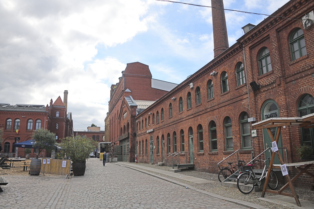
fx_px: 244
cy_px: 104
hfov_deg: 65.5
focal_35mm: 28
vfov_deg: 46.4
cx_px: 157
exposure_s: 1/500
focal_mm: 28
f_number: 7.1
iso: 200
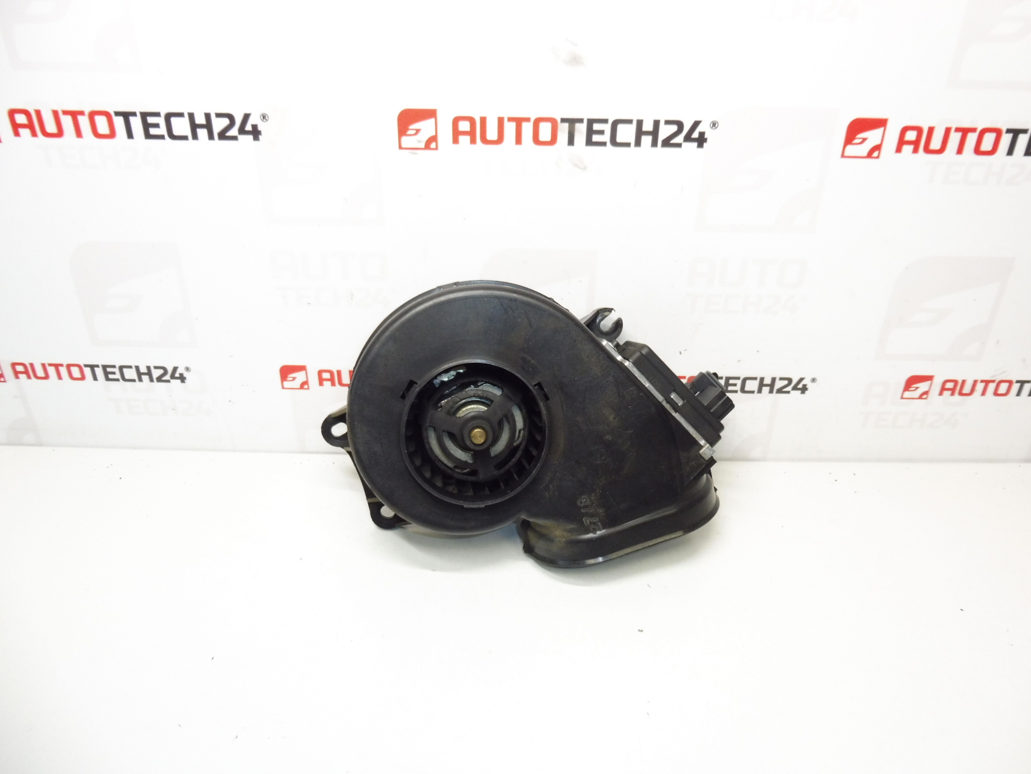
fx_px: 745
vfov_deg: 54.9
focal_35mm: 25
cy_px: 387
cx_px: 516
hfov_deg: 69.4
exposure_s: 1/60
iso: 200
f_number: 3.5
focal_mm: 4.4
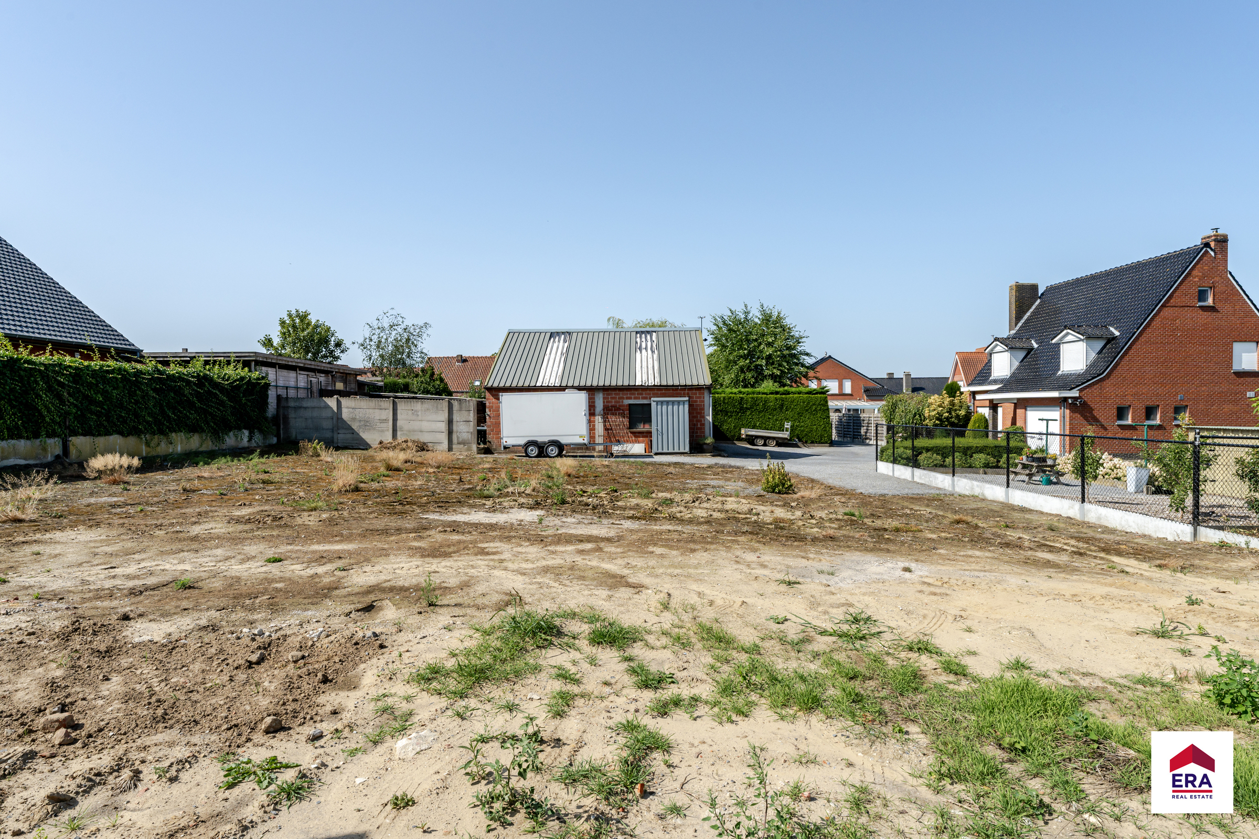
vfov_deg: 62.2
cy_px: 420
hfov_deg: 84.3
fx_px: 696
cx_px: 630
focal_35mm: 20
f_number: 11
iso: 250
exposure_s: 1/400
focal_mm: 19.9
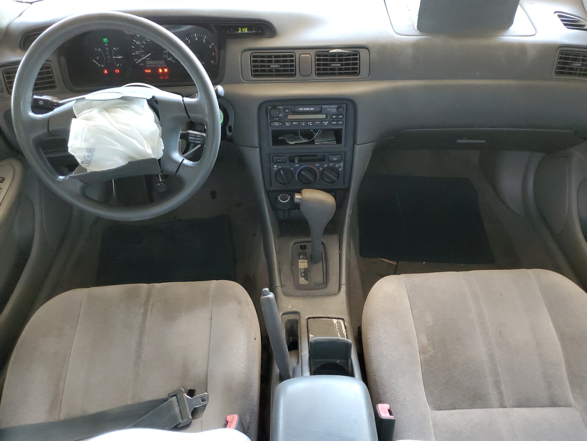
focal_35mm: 26
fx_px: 441
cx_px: 294
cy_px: 220
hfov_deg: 67.3
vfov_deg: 53.1
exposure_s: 1/60.2
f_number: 1.5
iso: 349
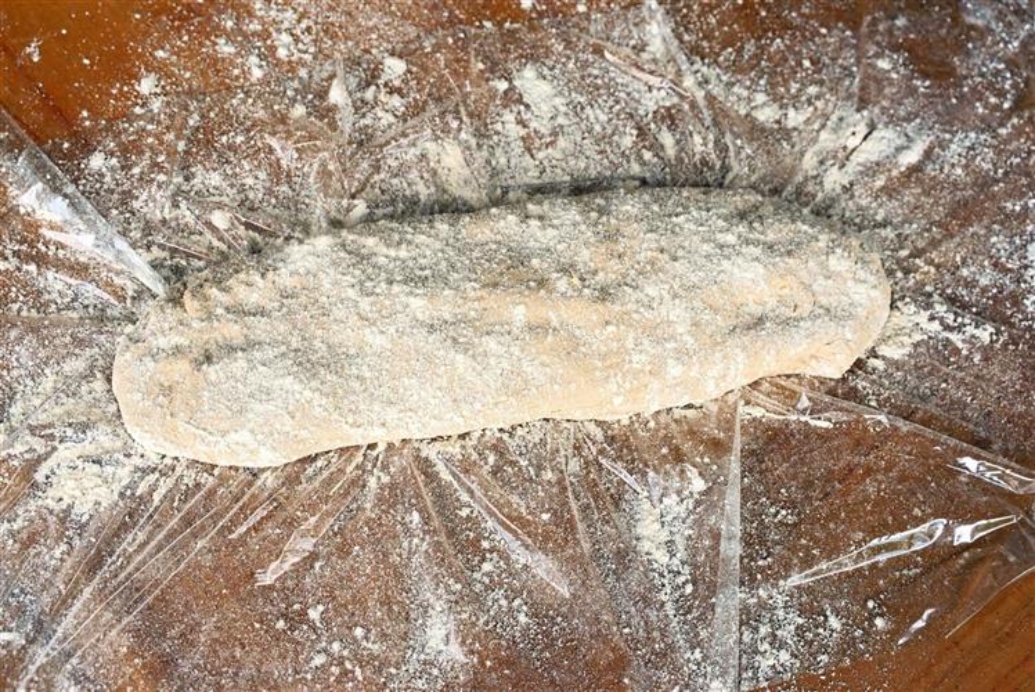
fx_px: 1496
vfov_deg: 26.0
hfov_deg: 38.2
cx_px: 518
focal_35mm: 52
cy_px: 346
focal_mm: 52
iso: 800
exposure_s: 1/400
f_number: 8
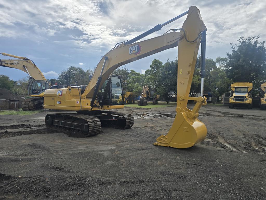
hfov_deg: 73.9
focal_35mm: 23
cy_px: 100
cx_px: 133
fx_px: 177
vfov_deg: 58.9
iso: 12
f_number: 1.7
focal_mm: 6.3
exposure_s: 1/1252
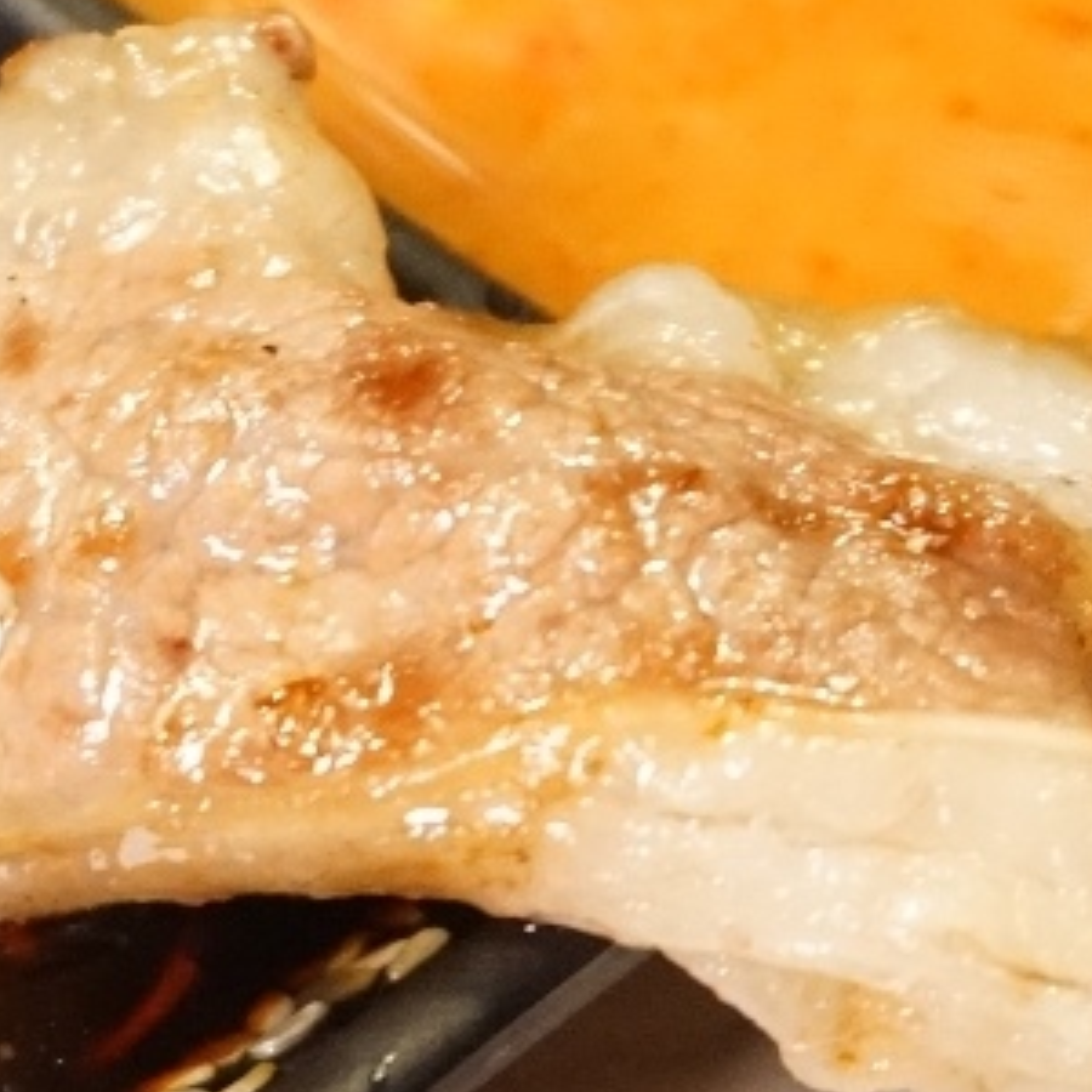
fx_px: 5120
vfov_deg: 12.2
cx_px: -4
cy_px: 653
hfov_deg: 12.0
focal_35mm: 143
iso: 3200
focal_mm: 33
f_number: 5
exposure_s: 1/60
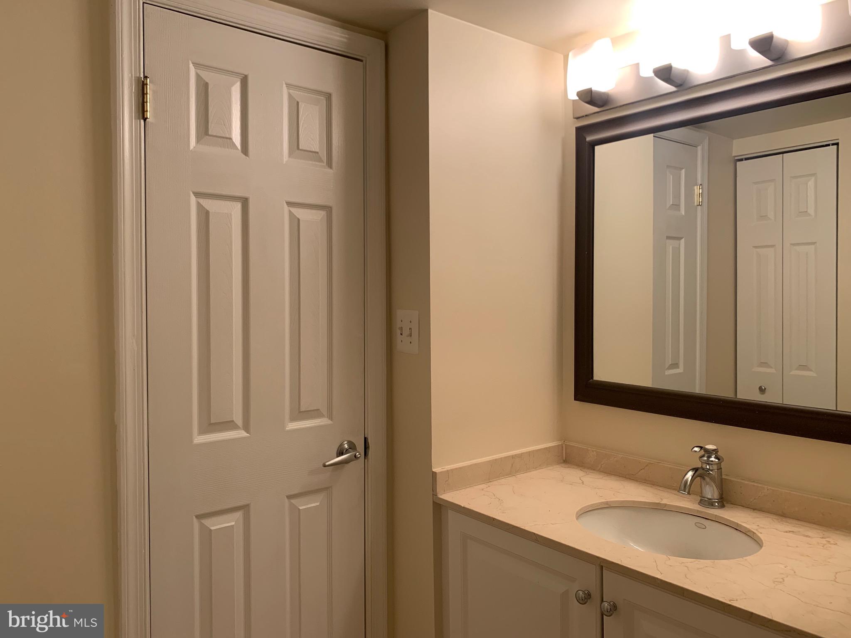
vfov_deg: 53.1
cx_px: 426
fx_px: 639
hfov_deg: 67.3
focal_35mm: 26
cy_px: 319
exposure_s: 1/120
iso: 64
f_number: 1.8
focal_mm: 4.25
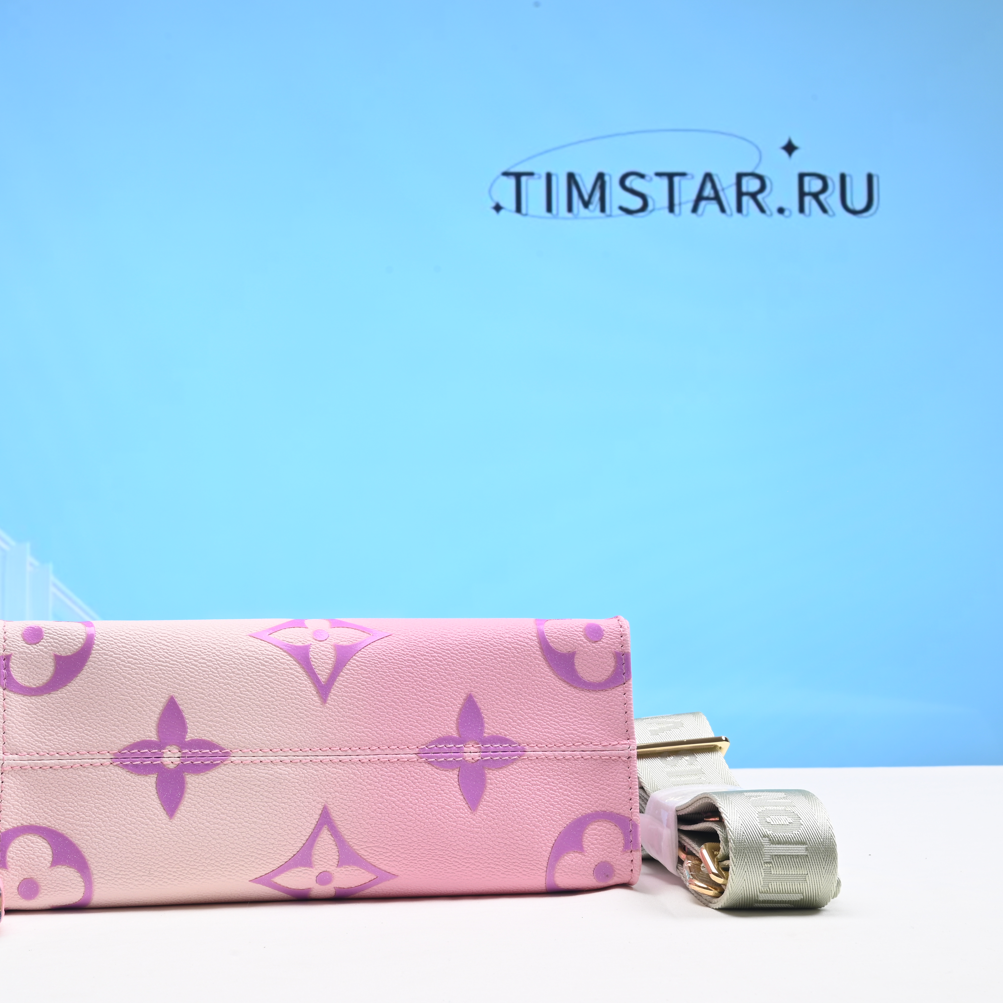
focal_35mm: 49
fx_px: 1606
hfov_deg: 34.4
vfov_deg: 34.7
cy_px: 506
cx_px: 332
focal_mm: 38
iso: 100
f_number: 16
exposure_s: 1/2
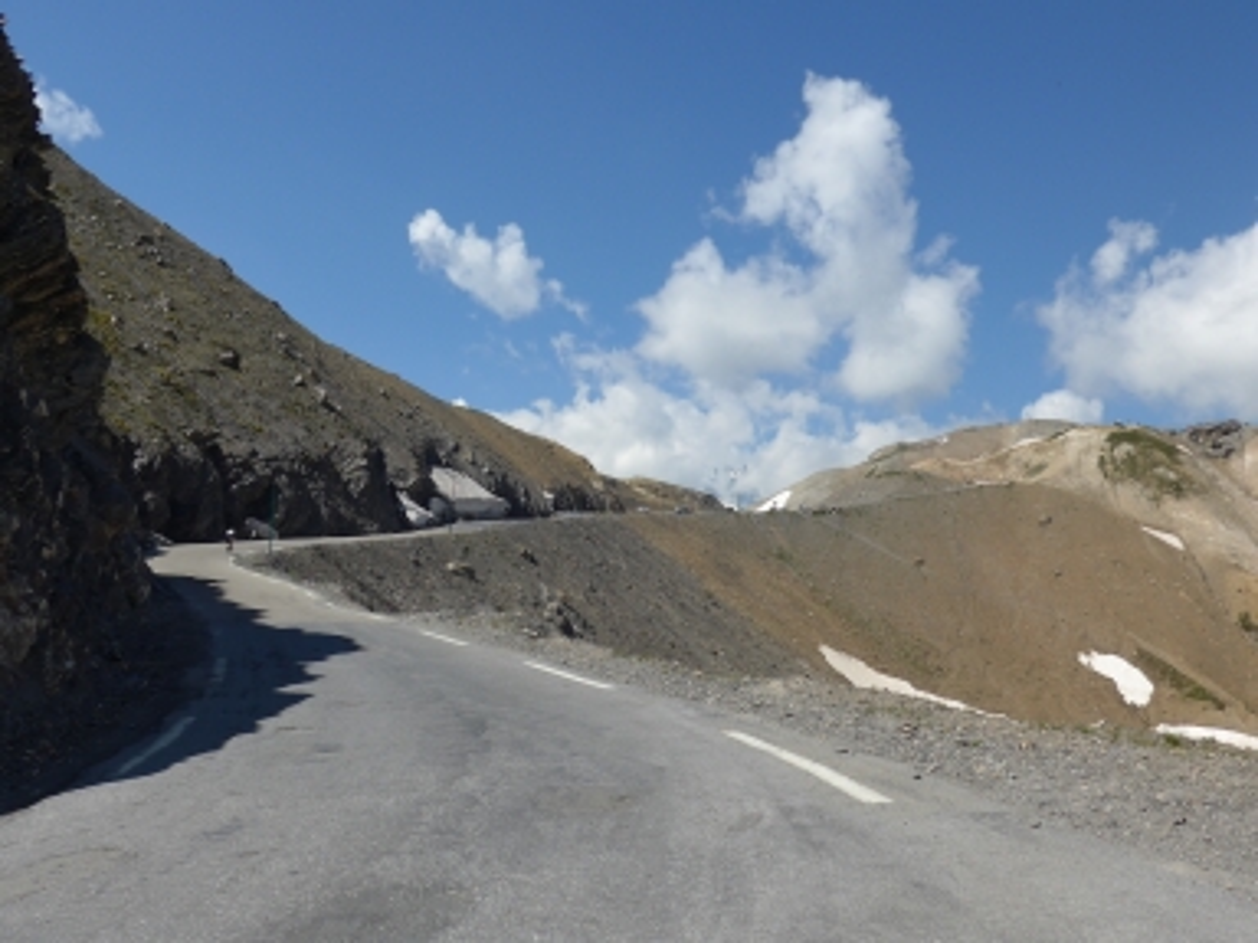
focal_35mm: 34
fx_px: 1236
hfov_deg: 54.0
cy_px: 472
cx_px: 629
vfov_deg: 41.8
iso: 80
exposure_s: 1/1600
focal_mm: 7
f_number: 3.2
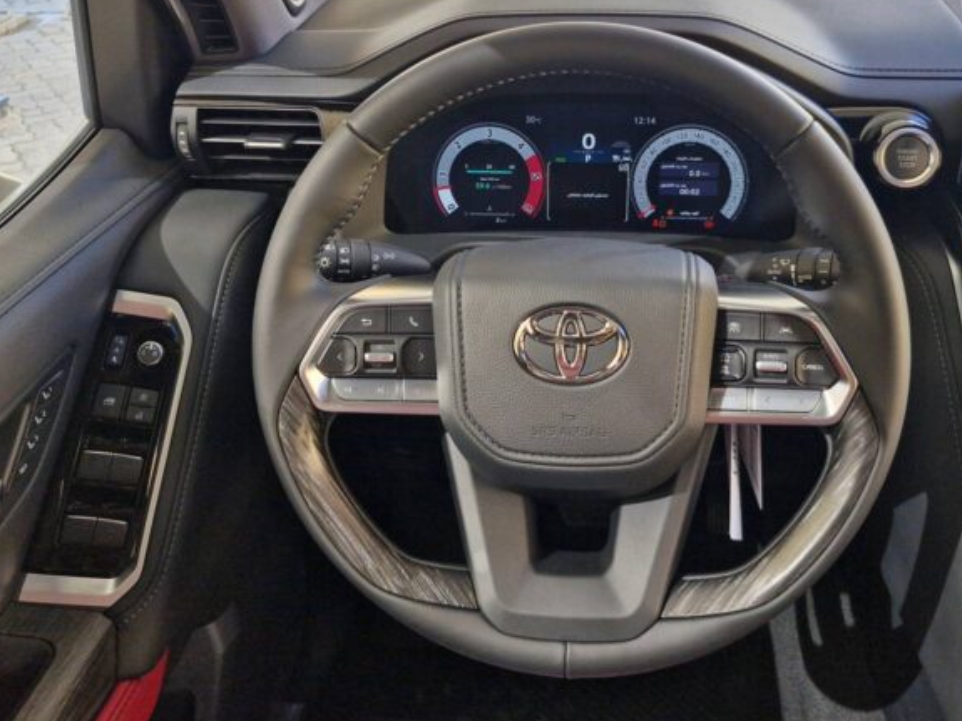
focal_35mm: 32
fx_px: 889
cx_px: 545
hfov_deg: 56.6
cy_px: 243
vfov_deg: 43.5
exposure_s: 1/180
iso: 80
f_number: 1.8
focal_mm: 5.54
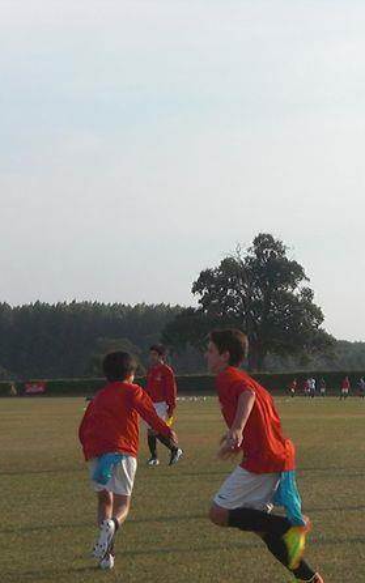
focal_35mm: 124
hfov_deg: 10.5
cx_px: 319
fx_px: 1972
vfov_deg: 16.8
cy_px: 293
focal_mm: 14.49
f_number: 8.8
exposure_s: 1/320
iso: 200
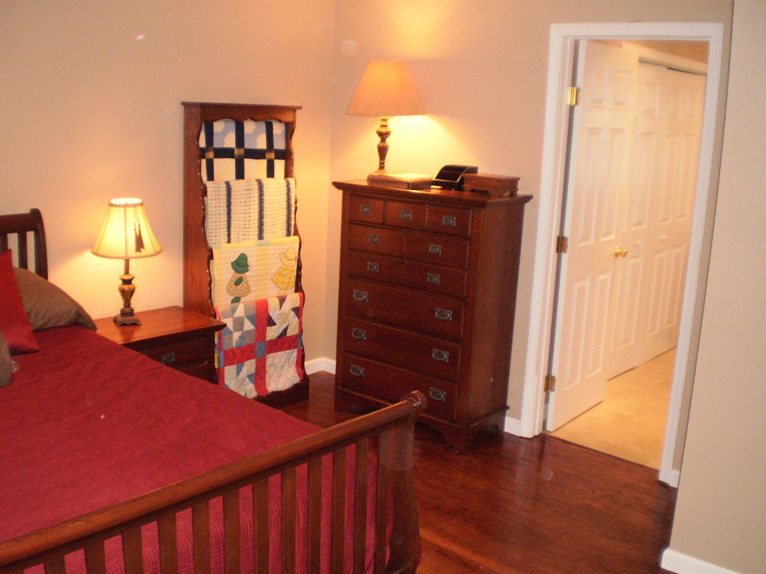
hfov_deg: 44.8
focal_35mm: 42
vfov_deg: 34.3
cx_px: 383
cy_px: 287
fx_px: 929
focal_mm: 7.4
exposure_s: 1/30
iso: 400
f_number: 3.5
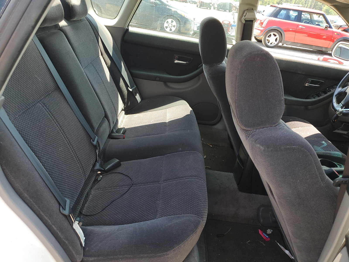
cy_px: 131
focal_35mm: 26
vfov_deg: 53.1
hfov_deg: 67.3
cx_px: 174
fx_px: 262
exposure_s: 1/233
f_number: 1.5
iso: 50
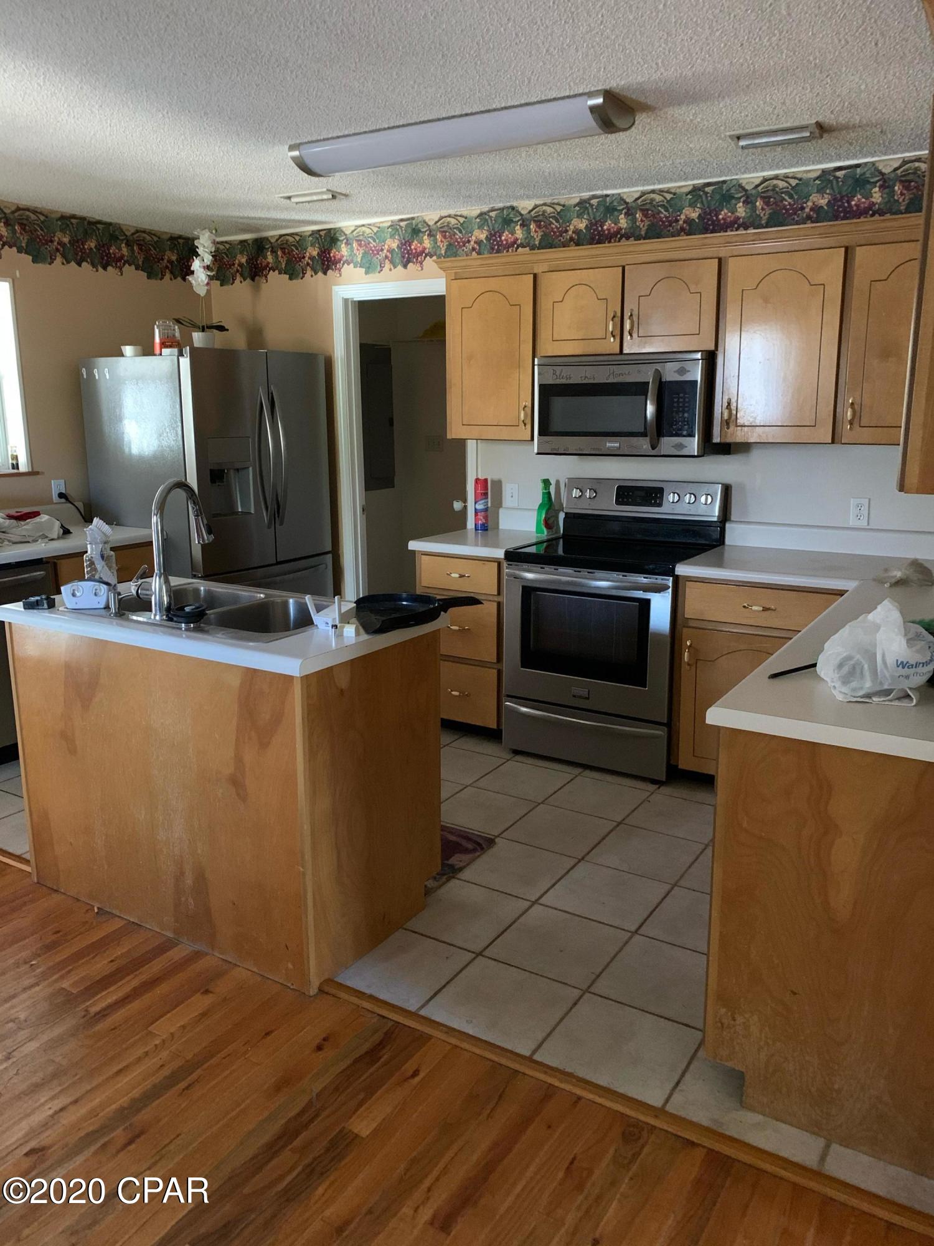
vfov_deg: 67.3
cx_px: 467
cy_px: 623
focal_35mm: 26
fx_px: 935
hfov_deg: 53.1
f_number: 1.8
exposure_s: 1/30
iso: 800
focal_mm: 4.25
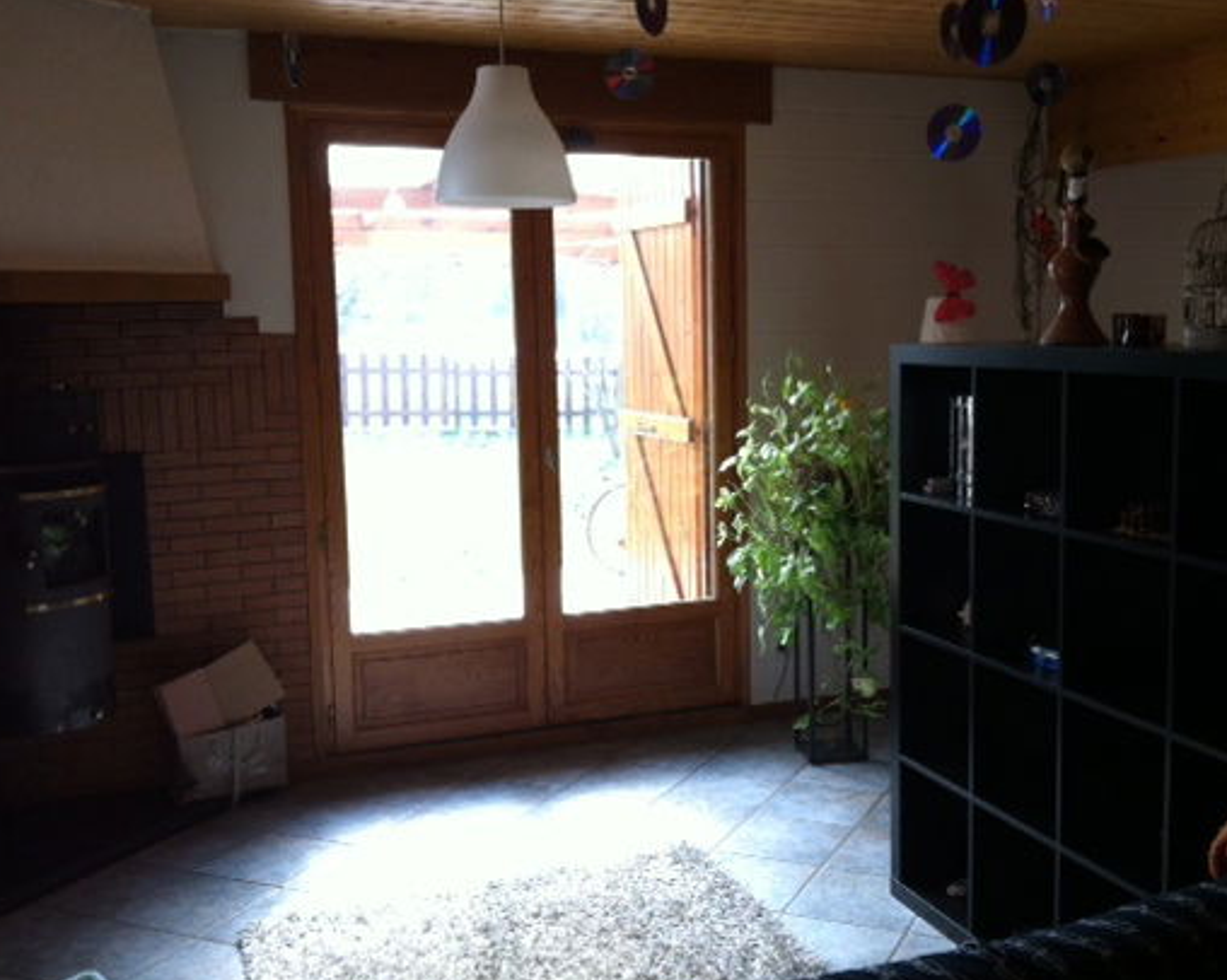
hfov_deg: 42.8
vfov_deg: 34.9
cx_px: 696
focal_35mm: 43
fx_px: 1561
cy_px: 490
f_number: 2.8
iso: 100
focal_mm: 3.85
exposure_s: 1/50
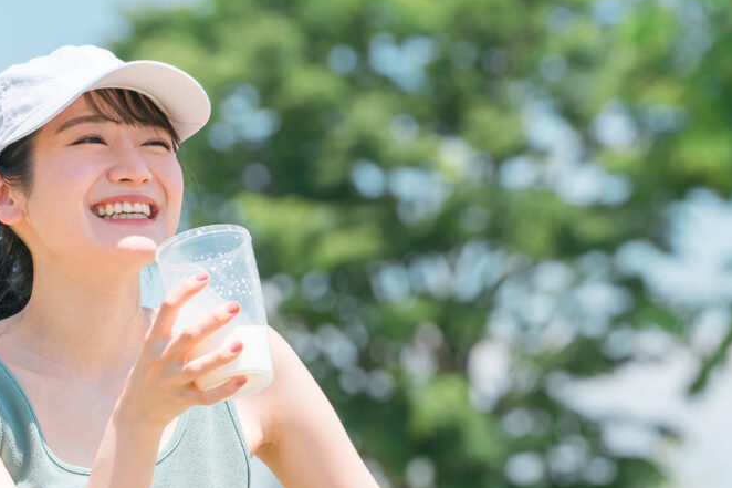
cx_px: 331
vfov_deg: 5.9
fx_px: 4716
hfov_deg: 8.9
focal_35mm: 232
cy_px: 349
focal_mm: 150
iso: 100
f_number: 5.6
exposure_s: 1/640
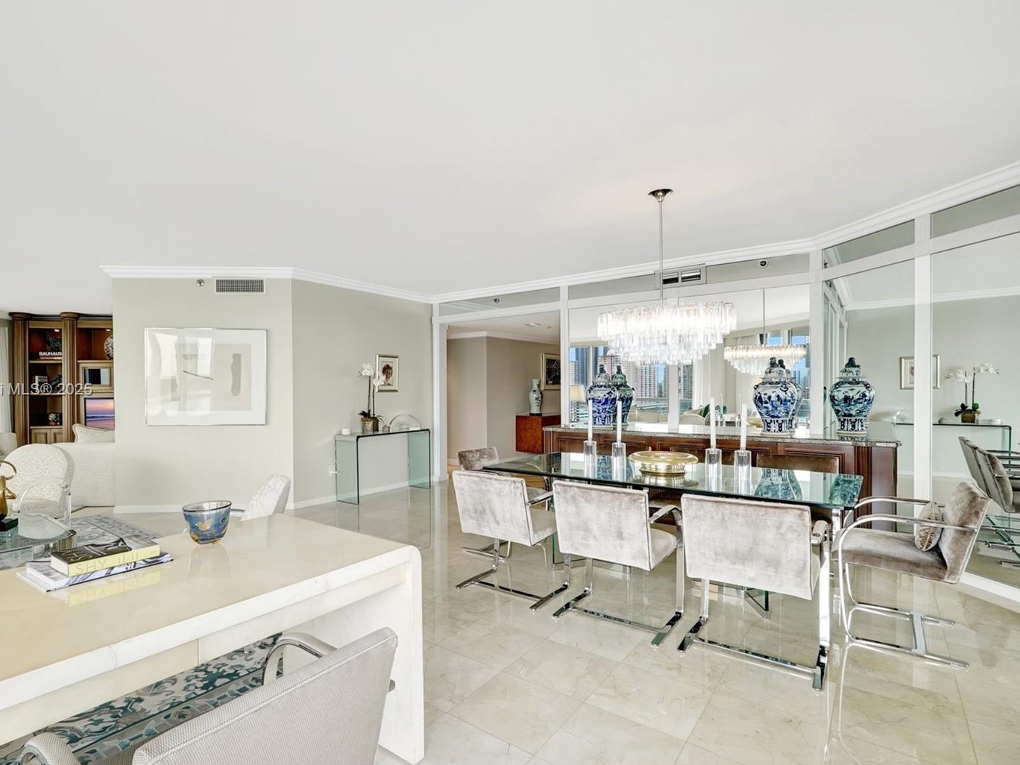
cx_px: 450
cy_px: 391
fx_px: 547
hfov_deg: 85.6
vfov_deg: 69.9
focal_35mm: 19
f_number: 13
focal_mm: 16.5
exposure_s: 1/30
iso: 640
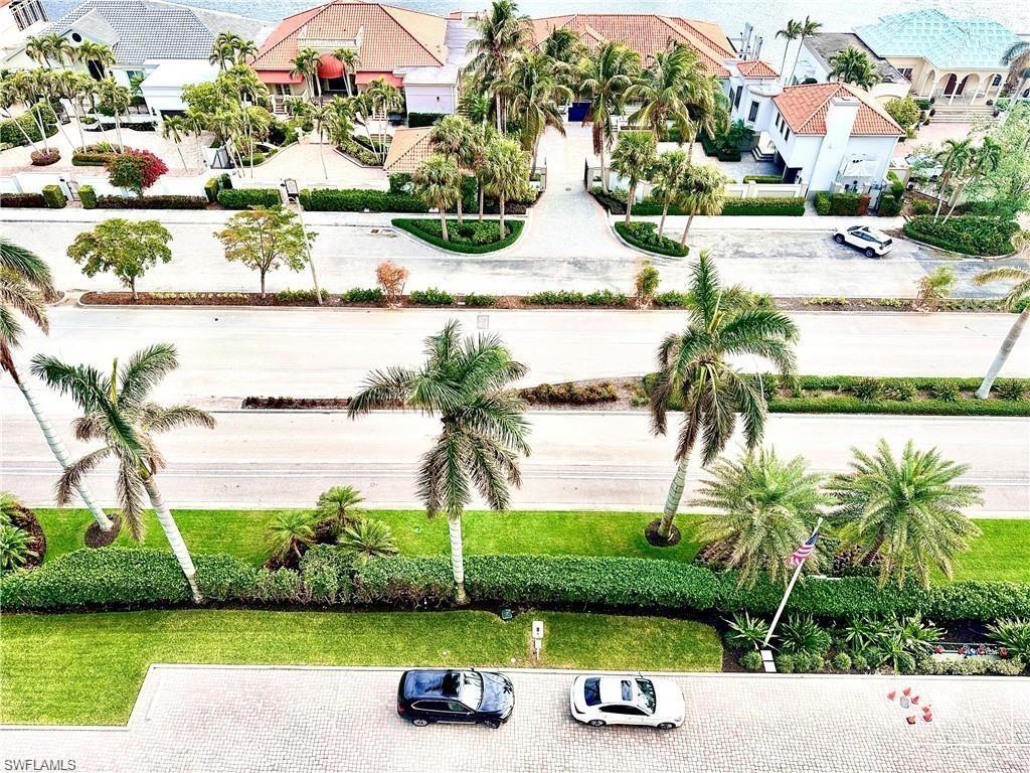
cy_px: 386
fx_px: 714
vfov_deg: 56.8
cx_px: 515
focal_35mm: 24
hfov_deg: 71.6
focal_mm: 6.86
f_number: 1.78
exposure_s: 1/1212
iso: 80
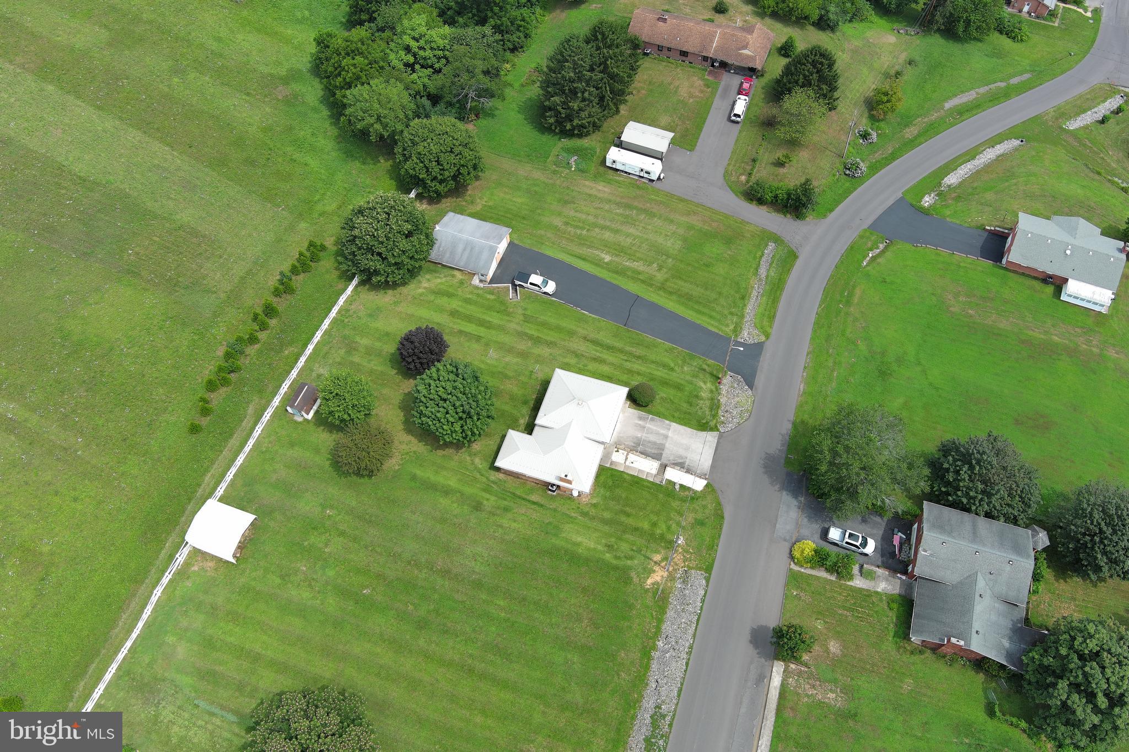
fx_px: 909
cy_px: 376
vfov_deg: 45.0
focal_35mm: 29
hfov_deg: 63.7
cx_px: 564
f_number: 2.8
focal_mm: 10.57
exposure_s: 1/571
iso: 100
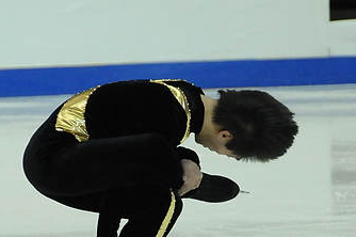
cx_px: 134
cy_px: 216
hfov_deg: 4.4
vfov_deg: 2.9
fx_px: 4614
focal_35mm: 467
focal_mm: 130
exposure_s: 1/1250
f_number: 5.6
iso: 3200
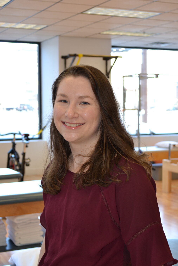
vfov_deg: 31.4
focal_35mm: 64
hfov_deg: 21.2
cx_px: 90
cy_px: 132
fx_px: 475
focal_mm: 42
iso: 400
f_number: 5.3
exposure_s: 1/60
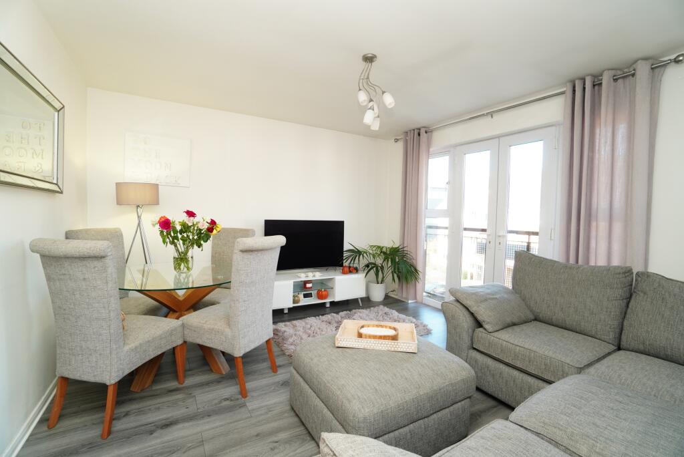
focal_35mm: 15
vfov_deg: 77.4
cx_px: 342
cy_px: 228
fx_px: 285
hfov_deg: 100.4
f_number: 4.5
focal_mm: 10
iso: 500
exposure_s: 1/60
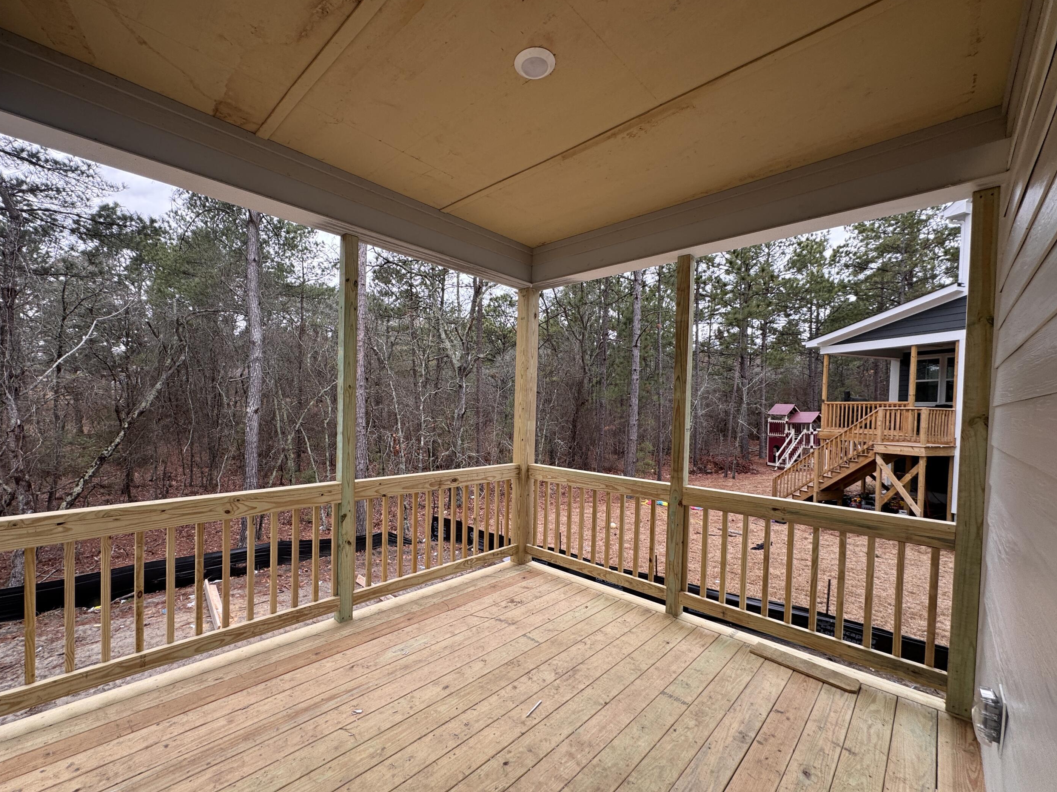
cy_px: 420
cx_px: 501
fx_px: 458
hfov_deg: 98.1
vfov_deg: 81.7
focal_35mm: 15
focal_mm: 2.22
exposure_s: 1/201
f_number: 2.2
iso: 40
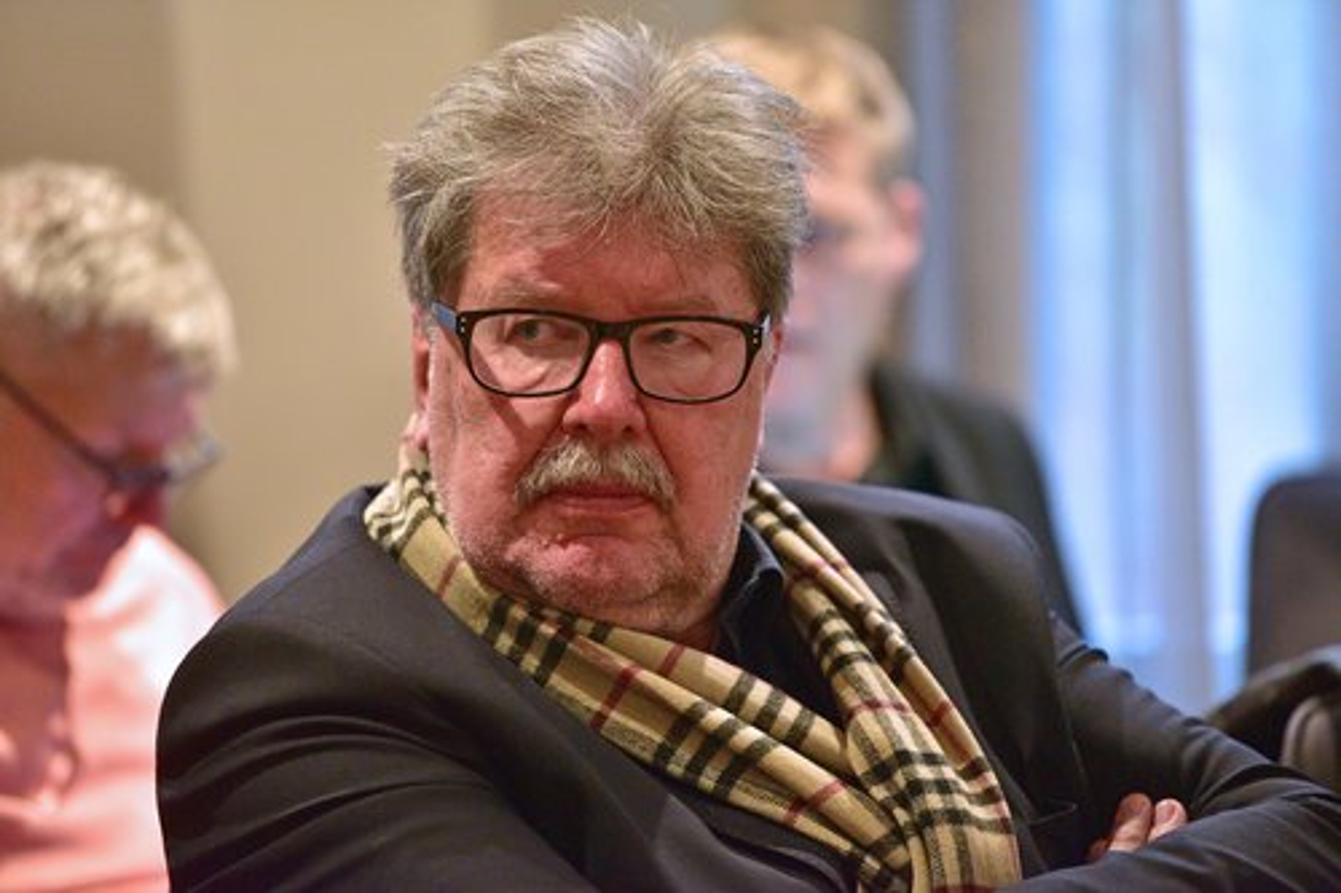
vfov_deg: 6.9
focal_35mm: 200
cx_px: 670
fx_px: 7447
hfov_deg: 10.3
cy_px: 446
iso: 5000
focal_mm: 200
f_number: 2.8
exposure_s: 1/100
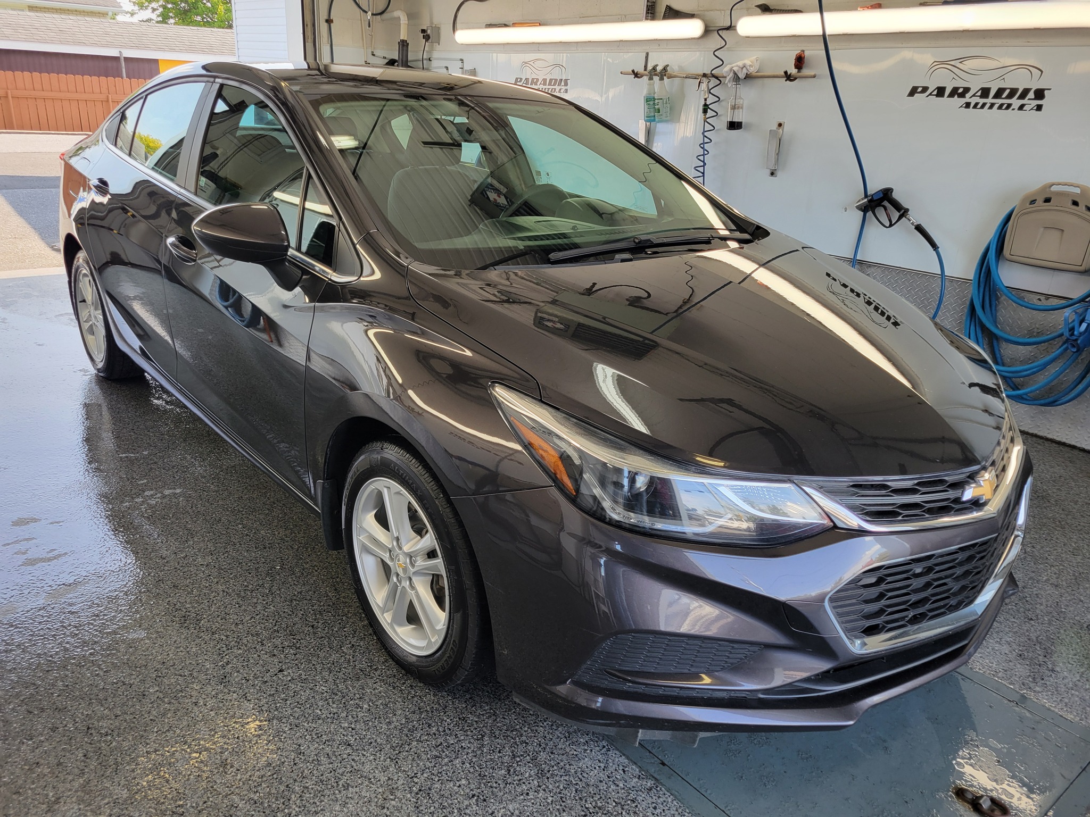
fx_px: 819
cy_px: 408
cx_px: 545
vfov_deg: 53.1
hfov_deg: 67.3
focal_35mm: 26
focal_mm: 5.4
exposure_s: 1/120
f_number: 1.8
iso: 40
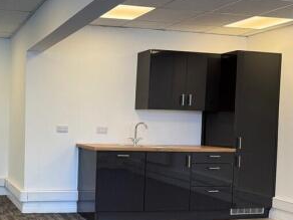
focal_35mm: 48
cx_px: 24
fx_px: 406
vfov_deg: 30.2
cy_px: 133
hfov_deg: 36.9
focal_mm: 6.76
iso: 100
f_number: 1.78
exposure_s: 1/243
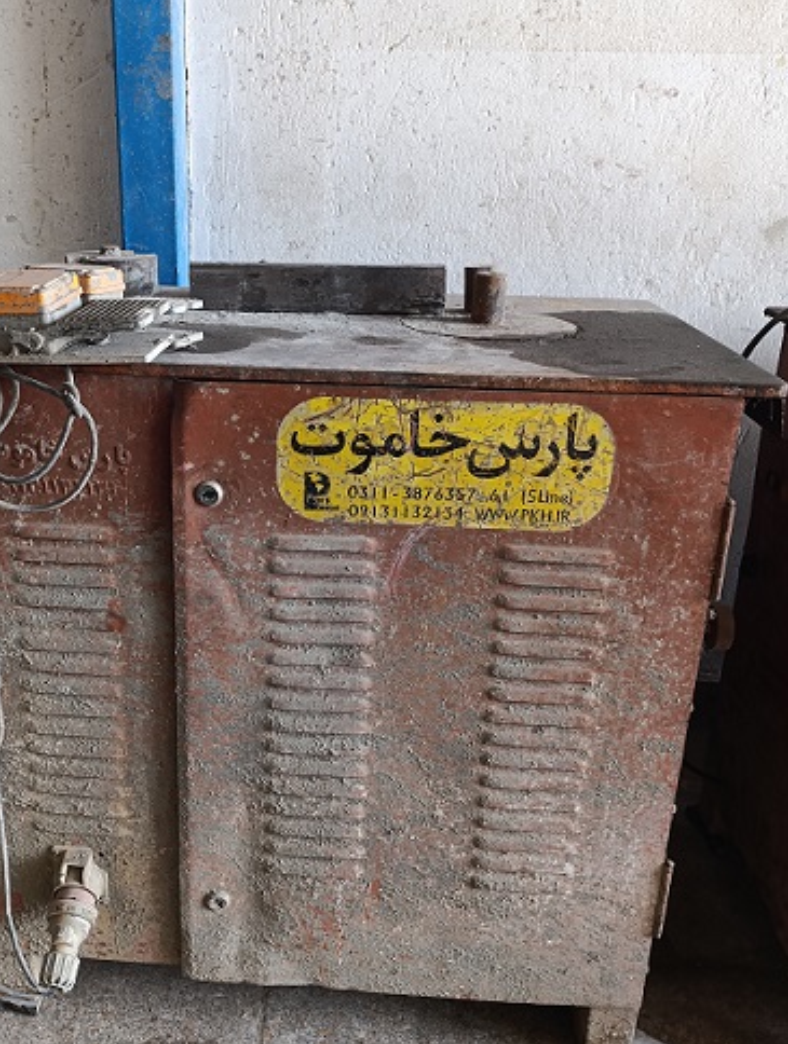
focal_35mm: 31
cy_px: 480
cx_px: 285
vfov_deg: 58.2
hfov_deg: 45.1
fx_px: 938
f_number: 1.6
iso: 800
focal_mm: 6.14
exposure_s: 1/120
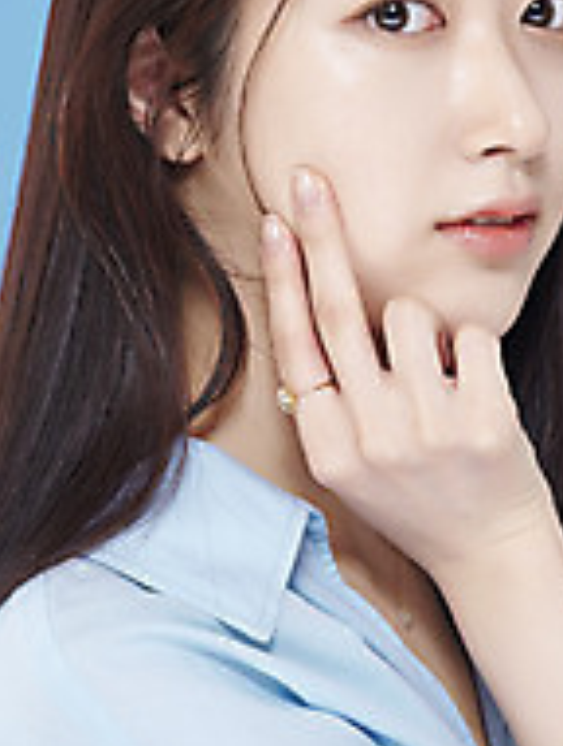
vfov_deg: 9.3
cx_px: 393
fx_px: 4560
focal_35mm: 211
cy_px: 145
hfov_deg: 7.1
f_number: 11
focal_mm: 105
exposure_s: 1/125
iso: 64
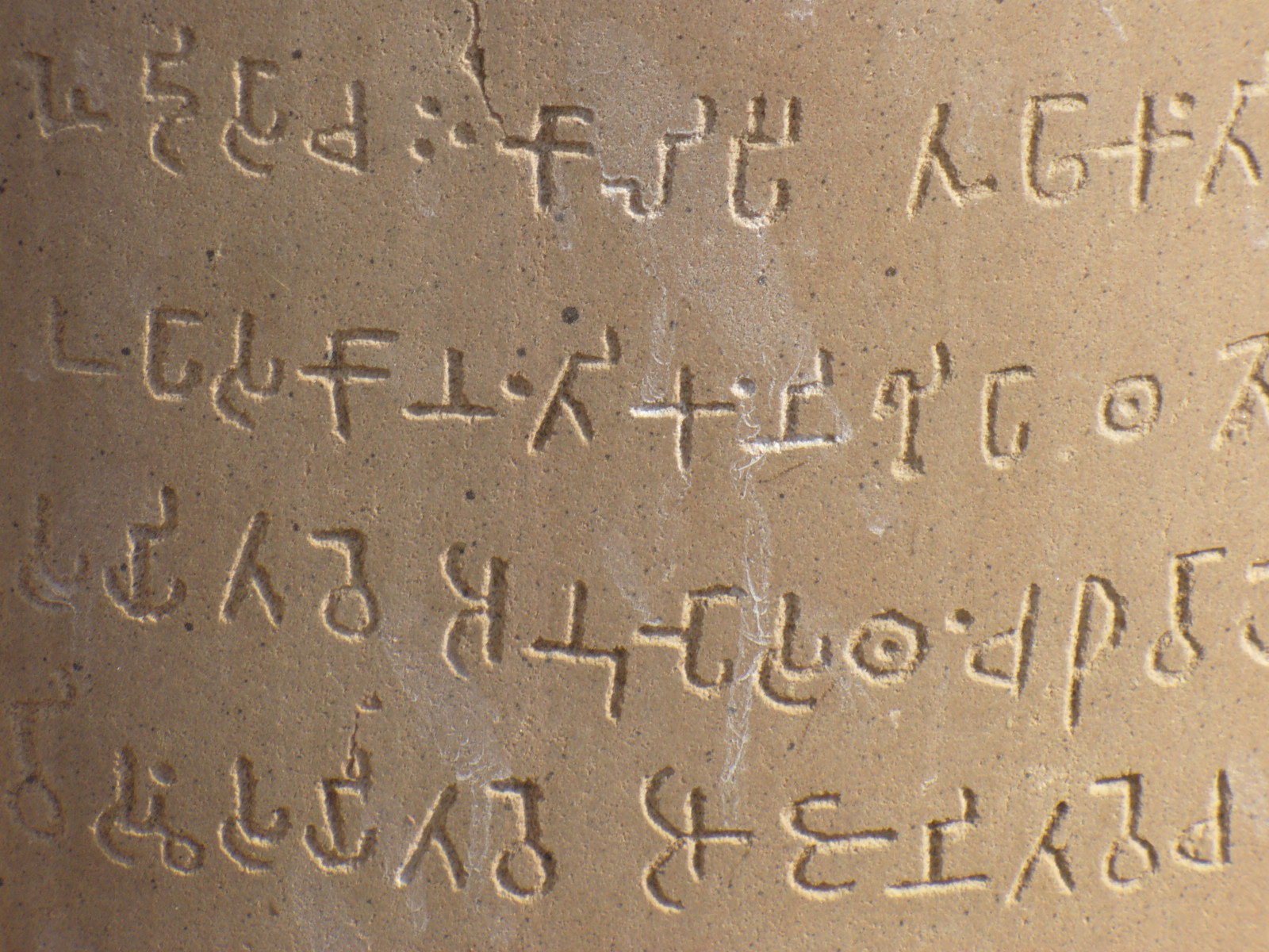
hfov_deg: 8.9
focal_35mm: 222
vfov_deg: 6.7
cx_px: 634
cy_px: 476
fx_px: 8138
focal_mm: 36.6
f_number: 4.5
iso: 80
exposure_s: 1/200
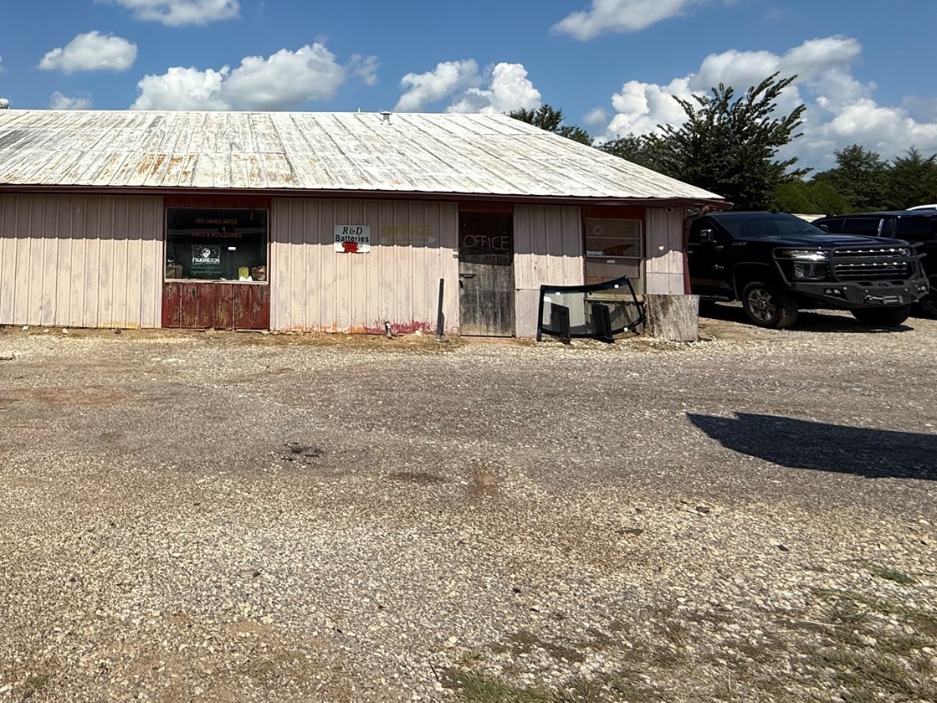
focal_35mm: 24
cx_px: 167
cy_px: 169
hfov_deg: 64.3
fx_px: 650
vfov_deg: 54.0
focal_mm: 2.22
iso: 50
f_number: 2.2
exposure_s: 1/5155
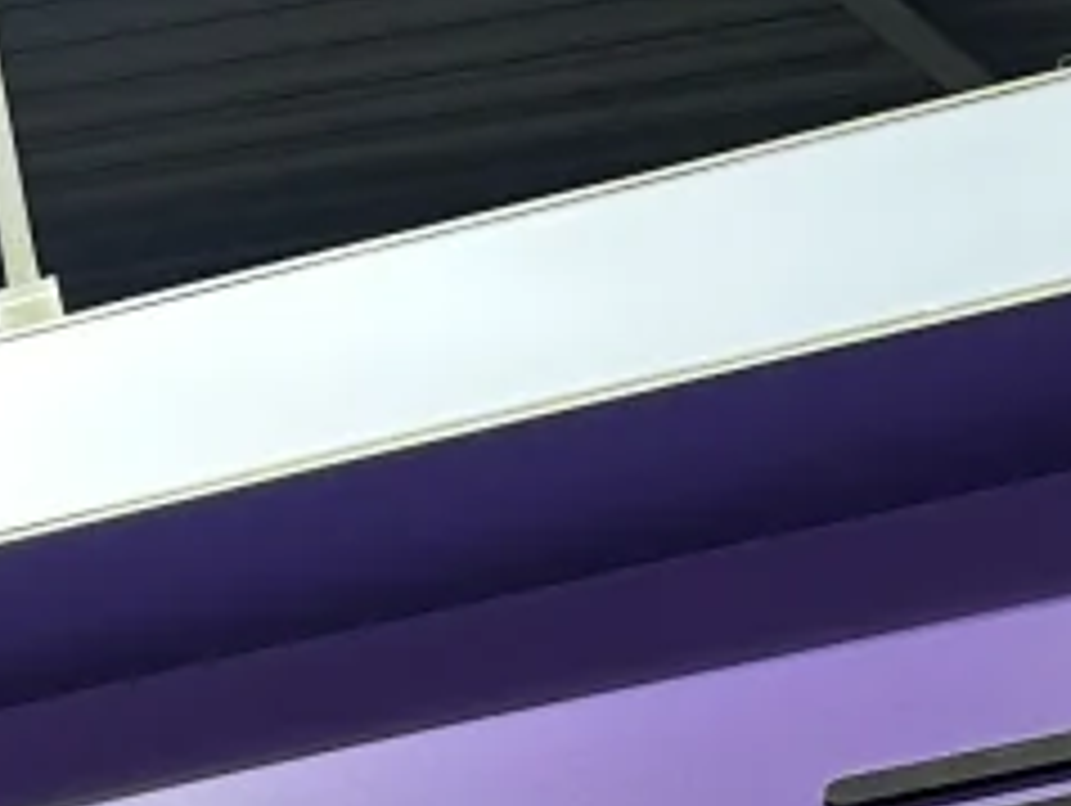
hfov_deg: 12.3
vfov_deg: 9.0
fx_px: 4491
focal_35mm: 145
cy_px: 2103
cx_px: -958
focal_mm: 6.86
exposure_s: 1/166
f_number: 1.78
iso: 80
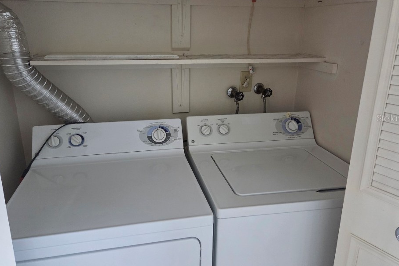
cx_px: 193
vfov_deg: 47.9
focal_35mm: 27
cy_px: 118
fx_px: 299
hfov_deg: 67.4
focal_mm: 5.4
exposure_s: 1/120
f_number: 1.8
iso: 2000
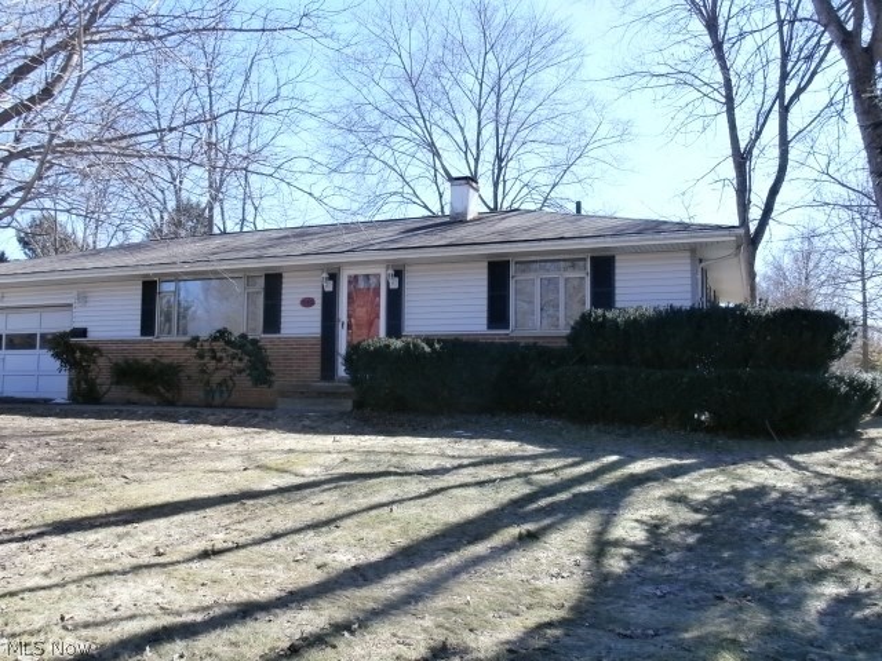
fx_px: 764
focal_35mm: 30
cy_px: 330
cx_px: 441
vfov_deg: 46.8
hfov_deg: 60.0
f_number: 8.9
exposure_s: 1/50
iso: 100
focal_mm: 5.36
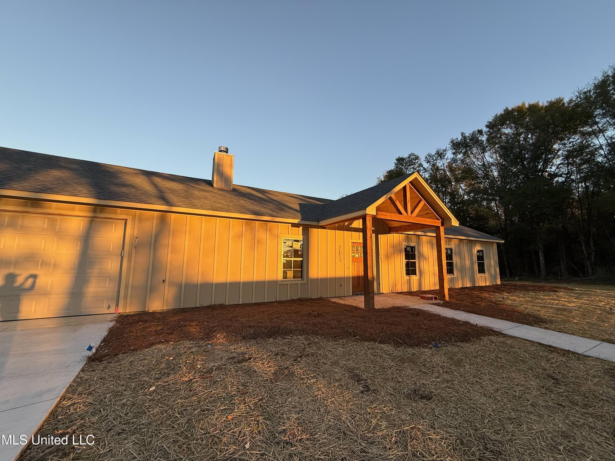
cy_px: 230
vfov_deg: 85.7
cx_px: 308
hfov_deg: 102.1
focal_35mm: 14
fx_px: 249
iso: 50
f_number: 2.2
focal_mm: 2.22
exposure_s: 1/319
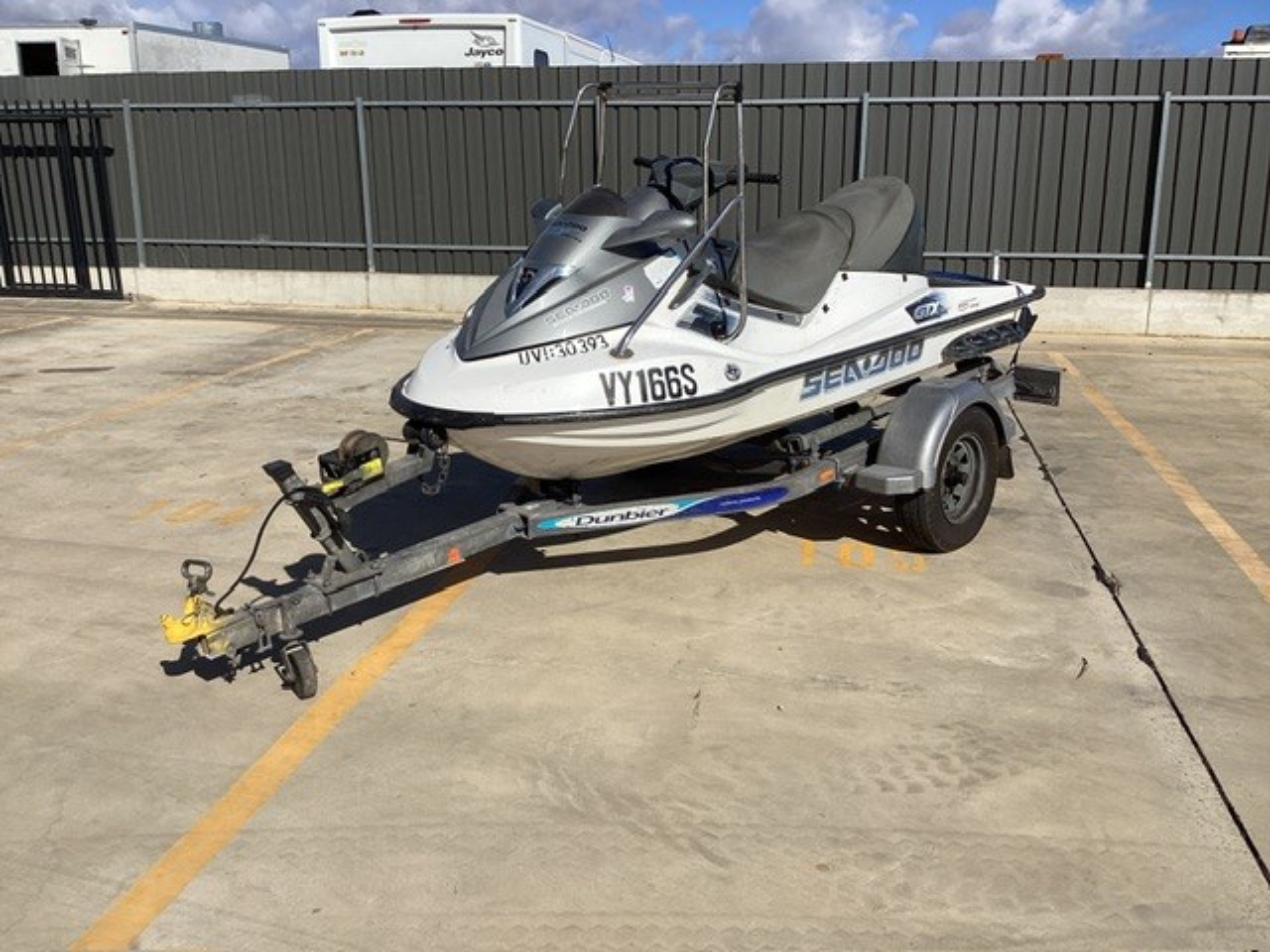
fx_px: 1137
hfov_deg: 58.4
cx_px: 635
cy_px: 476
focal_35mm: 31
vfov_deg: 45.4
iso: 25
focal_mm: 3.3
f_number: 2.4
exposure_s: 1/2551
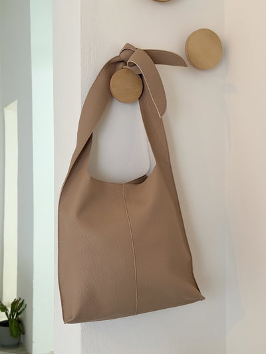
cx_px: 133
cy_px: 177
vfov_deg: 39.6
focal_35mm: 48
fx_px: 492
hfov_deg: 30.3
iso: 500
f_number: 1.78
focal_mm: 6.76
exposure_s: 1/33
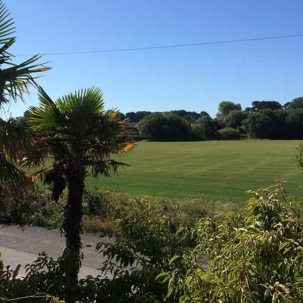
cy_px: 169
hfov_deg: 38.0
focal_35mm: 44
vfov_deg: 38.3
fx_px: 436
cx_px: 108
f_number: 2.2
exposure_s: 1/2740
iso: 32
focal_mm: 4.15
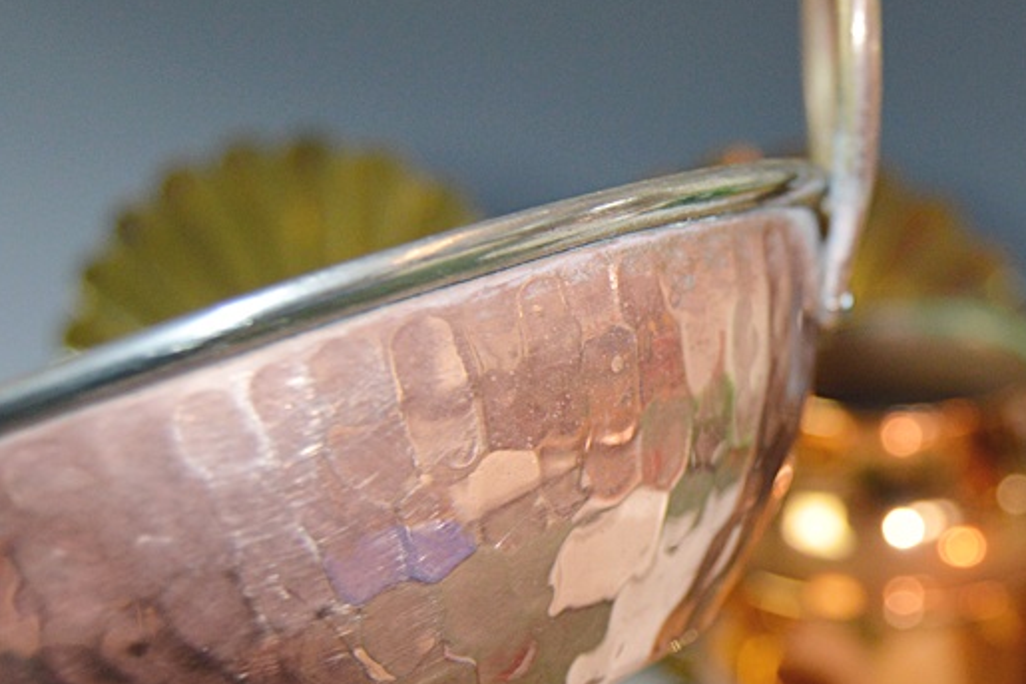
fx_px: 1908
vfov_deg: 20.3
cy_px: 364
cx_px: 867
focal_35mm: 67
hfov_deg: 29.2
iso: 800
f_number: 3.8
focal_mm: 23
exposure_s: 1/60
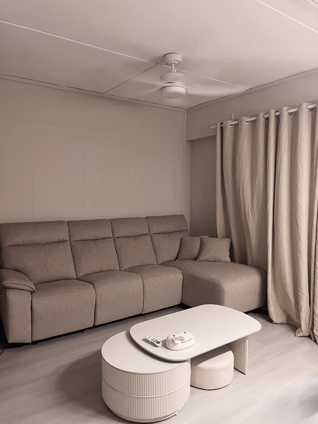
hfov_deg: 53.1
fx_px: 318
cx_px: 159
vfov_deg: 67.3
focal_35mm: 26
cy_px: 212
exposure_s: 1/50
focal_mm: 5.7
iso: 500
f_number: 1.5
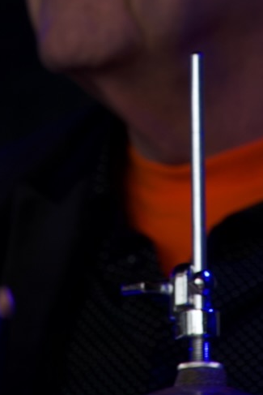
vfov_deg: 2.2
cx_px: 106
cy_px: -114
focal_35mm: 948
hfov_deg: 1.5
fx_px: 10380
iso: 100
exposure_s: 1/125
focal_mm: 132.24
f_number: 4
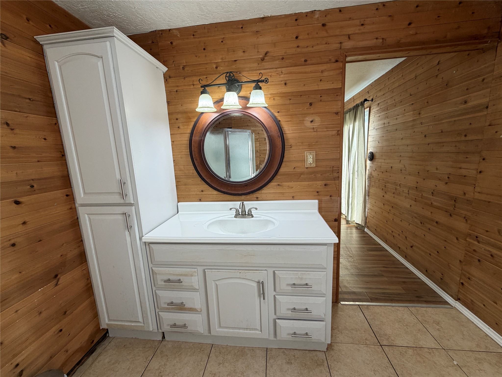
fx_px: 203
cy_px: 188
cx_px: 251
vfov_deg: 85.7
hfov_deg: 102.1
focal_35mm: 14
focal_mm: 2.22
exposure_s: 1/120
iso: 160
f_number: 2.2
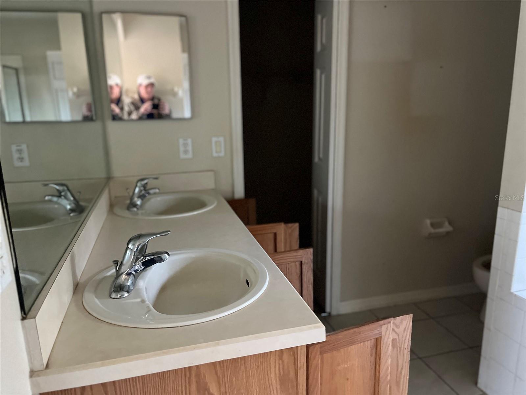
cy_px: 198
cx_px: 263
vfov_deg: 53.1
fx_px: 395
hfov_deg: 67.3
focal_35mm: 26
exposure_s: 1/32
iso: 640
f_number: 1.6
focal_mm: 5.1
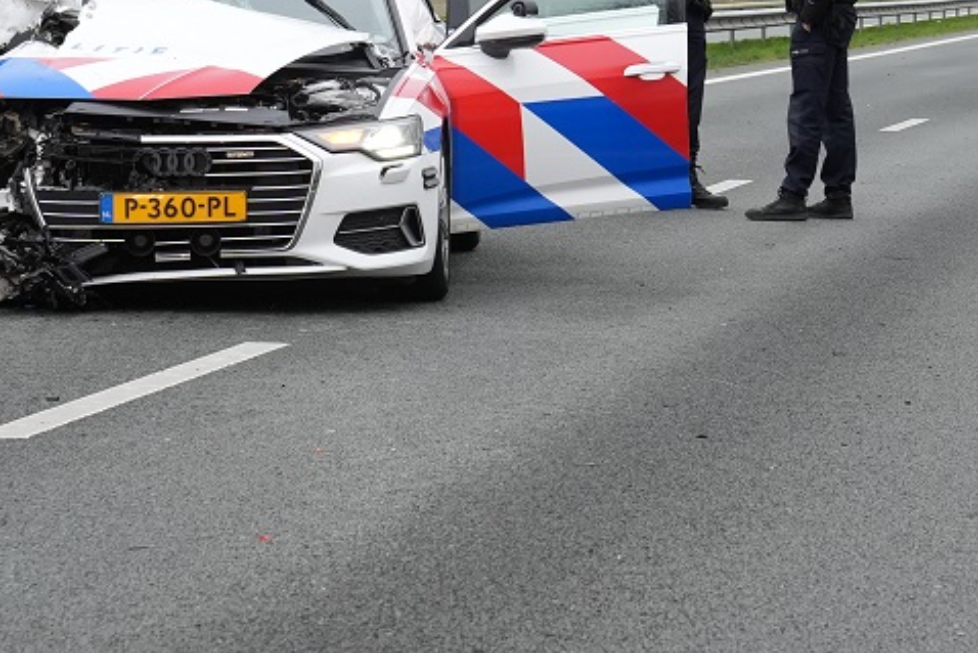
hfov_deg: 12.6
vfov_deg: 8.4
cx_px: 661
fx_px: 4429
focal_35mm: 163
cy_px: 47
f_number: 5.6
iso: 800
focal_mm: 52
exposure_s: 1/160
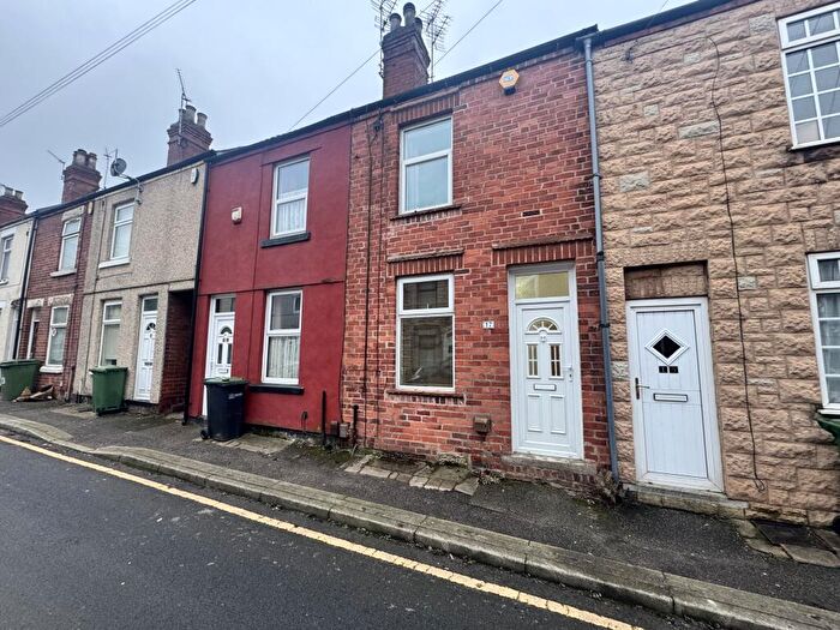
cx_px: 420
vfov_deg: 85.7
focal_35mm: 14
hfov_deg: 102.1
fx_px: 340
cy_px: 315
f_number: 2.2
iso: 200
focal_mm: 2.22
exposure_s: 1/99
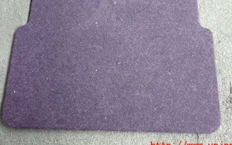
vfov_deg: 32.5
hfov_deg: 50.4
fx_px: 247
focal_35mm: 39
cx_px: 115
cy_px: 45
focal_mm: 5.4
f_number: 2.3
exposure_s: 1/320
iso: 2500
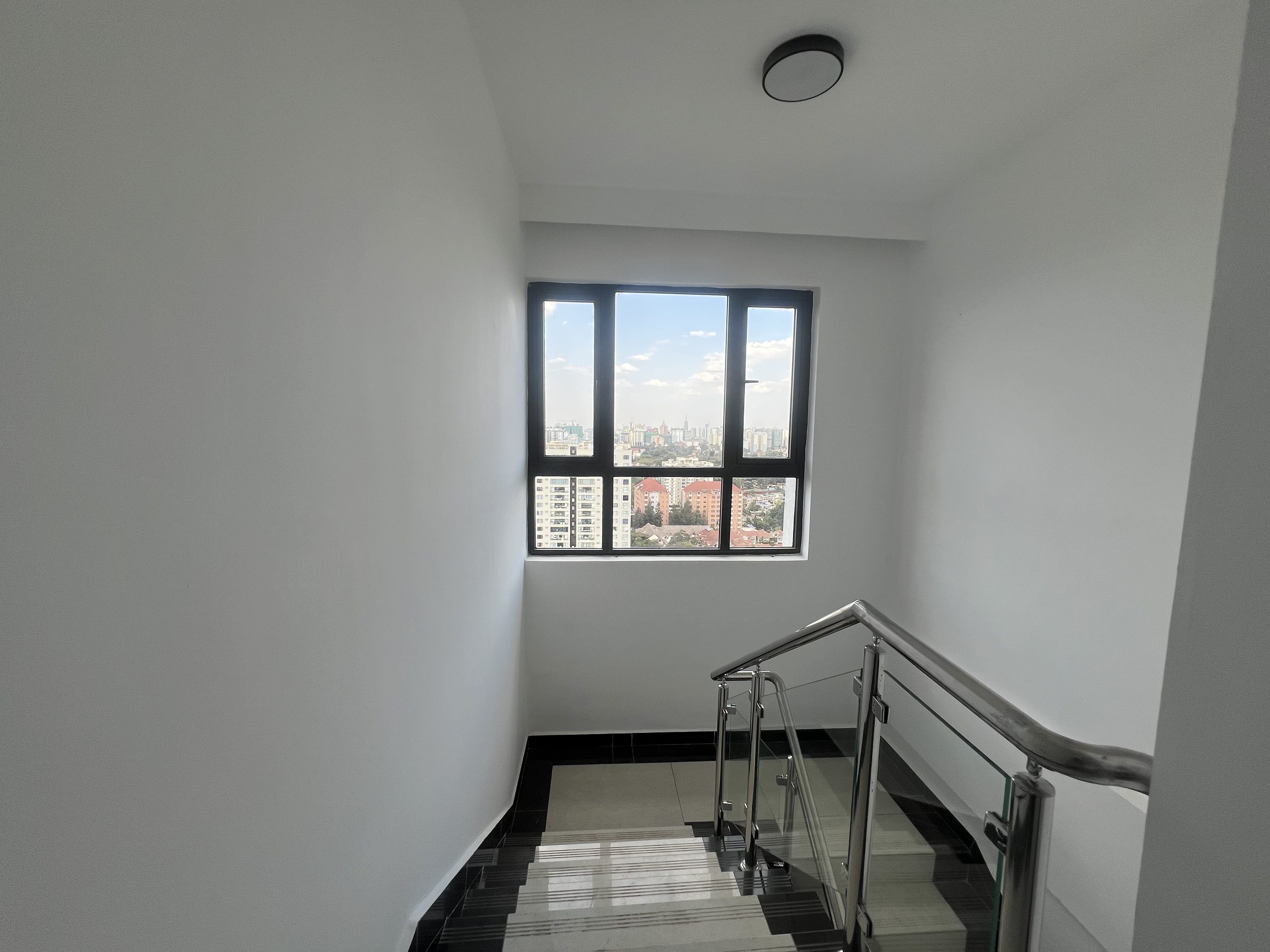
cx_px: 635
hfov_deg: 106.2
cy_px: 476
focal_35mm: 13
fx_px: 477
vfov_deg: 89.9
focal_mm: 1.57
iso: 32
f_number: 1.8
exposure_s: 1/363
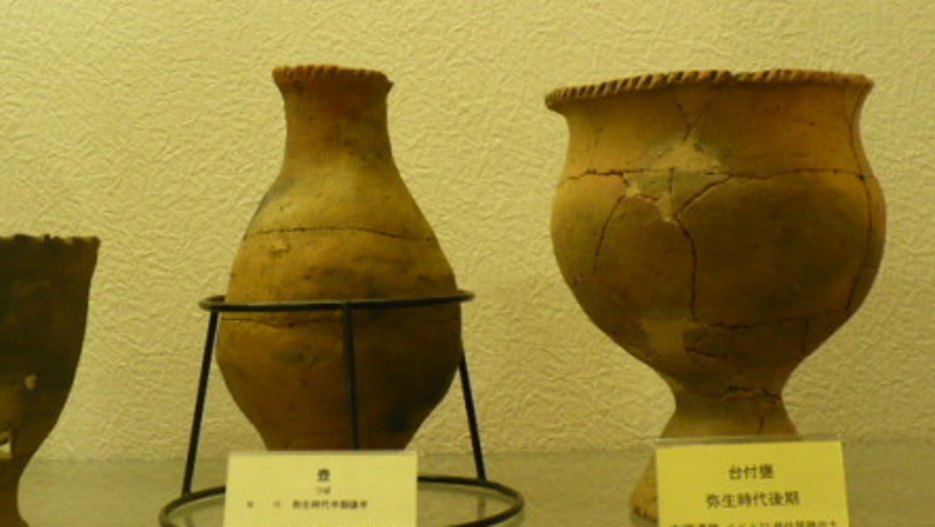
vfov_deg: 22.2
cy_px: 277
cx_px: 503
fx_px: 1339
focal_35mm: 54
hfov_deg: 38.5
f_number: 2.8
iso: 200
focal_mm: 6.1
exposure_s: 1/15
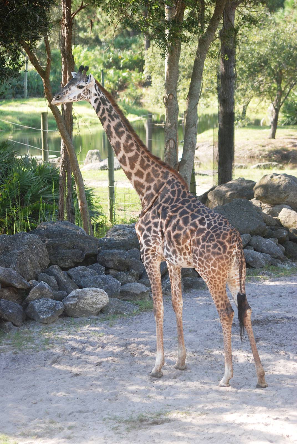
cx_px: 148
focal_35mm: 150
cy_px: 222
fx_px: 1851
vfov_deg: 13.7
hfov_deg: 9.2
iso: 400
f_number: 4.5
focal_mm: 100
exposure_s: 1/320
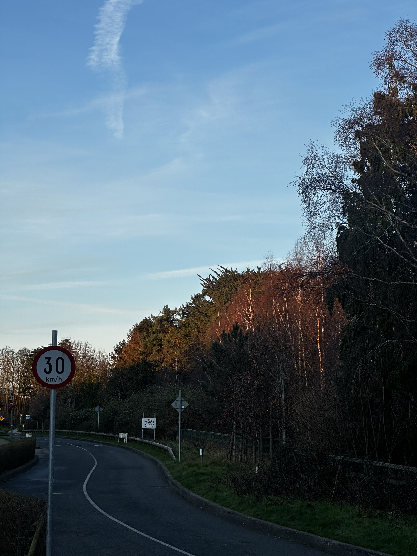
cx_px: 208
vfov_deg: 25.3
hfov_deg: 19.1
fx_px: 1237
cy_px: 278
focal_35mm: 77
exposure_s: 1/193
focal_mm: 9
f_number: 2.8
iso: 32
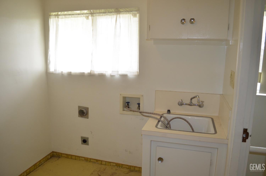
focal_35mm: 27
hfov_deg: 67.5
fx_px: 199
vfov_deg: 47.7
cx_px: 133
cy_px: 88
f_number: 3.5
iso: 640
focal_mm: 18
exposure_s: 1/60
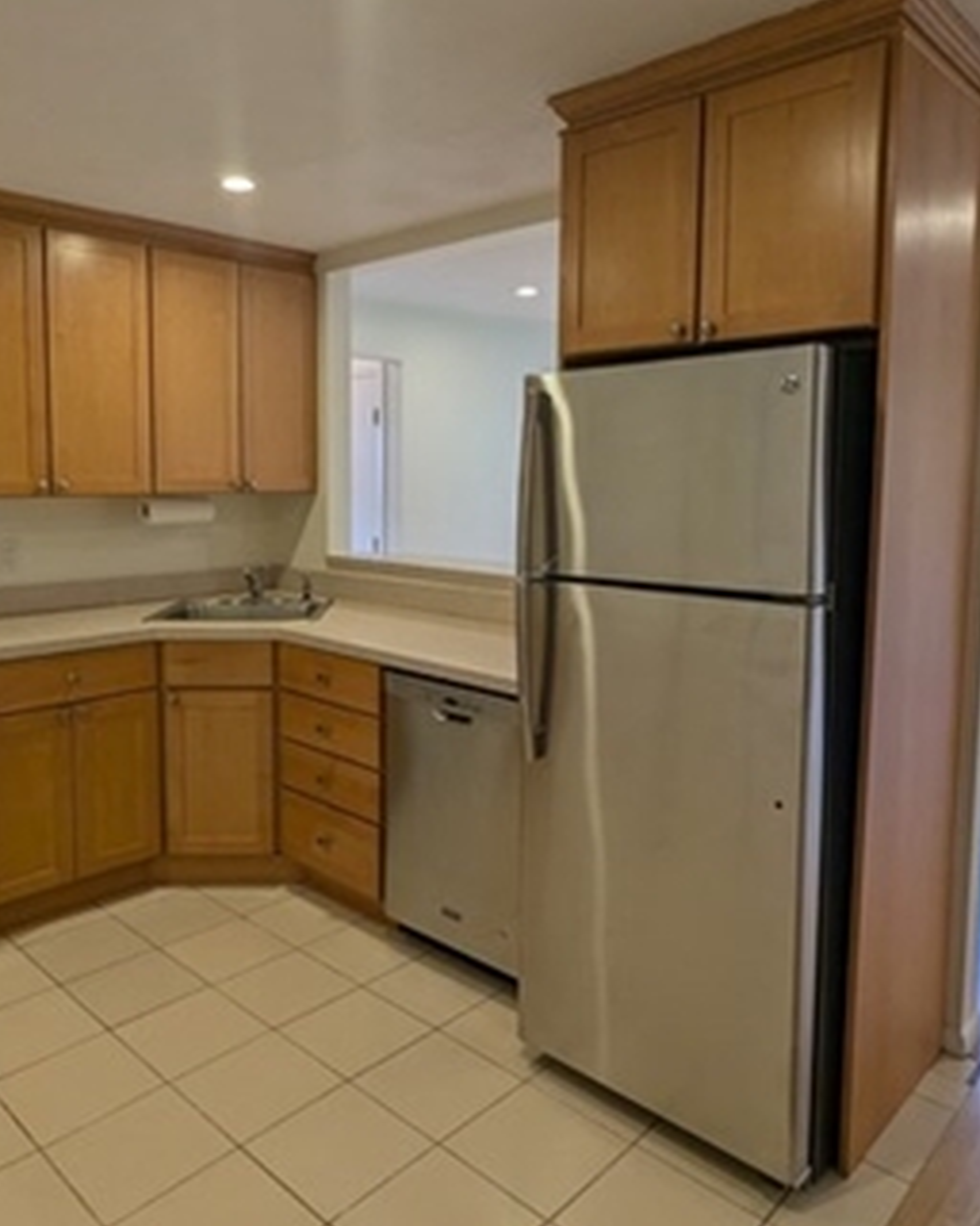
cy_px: 550
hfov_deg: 56.7
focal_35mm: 25
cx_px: 457
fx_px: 906
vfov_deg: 67.9
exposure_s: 1/60
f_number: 2.2
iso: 86
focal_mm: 2.35
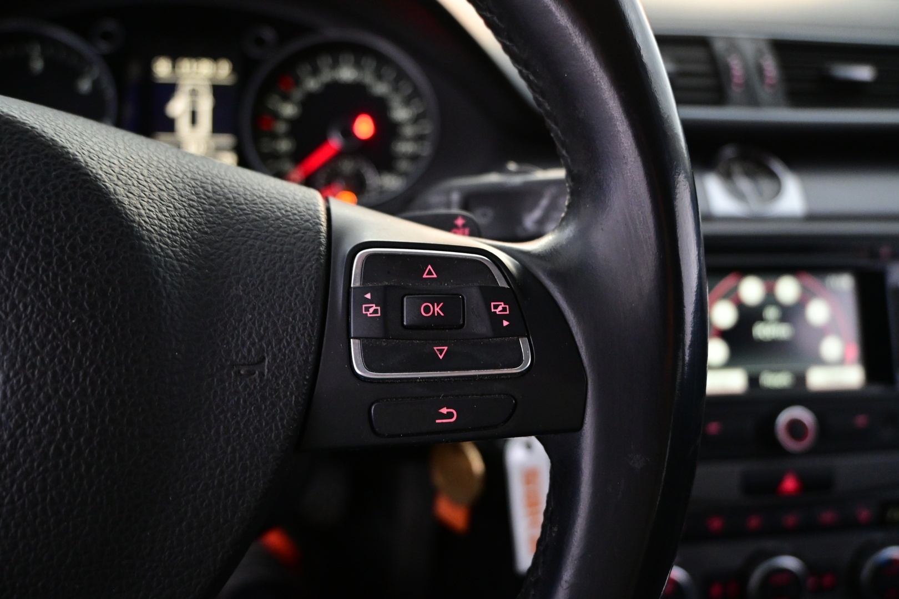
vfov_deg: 44.6
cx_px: 450
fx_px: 730
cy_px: 300
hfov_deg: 63.2
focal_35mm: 29
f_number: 3.8
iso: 2500
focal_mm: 19.5
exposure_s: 1/30
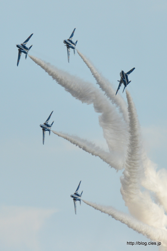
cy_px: 126
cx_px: 84
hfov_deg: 3.4
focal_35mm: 400
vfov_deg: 5.2
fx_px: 2783
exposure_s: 1/4000
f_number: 8
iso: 900
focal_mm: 400
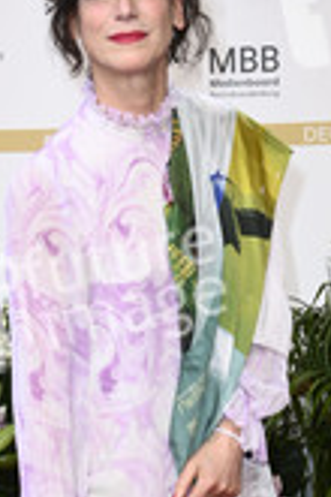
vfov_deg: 13.6
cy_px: 449
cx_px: 159
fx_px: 2069
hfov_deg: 9.1
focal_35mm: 150
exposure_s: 1/250
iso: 500
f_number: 5.6
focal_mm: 62
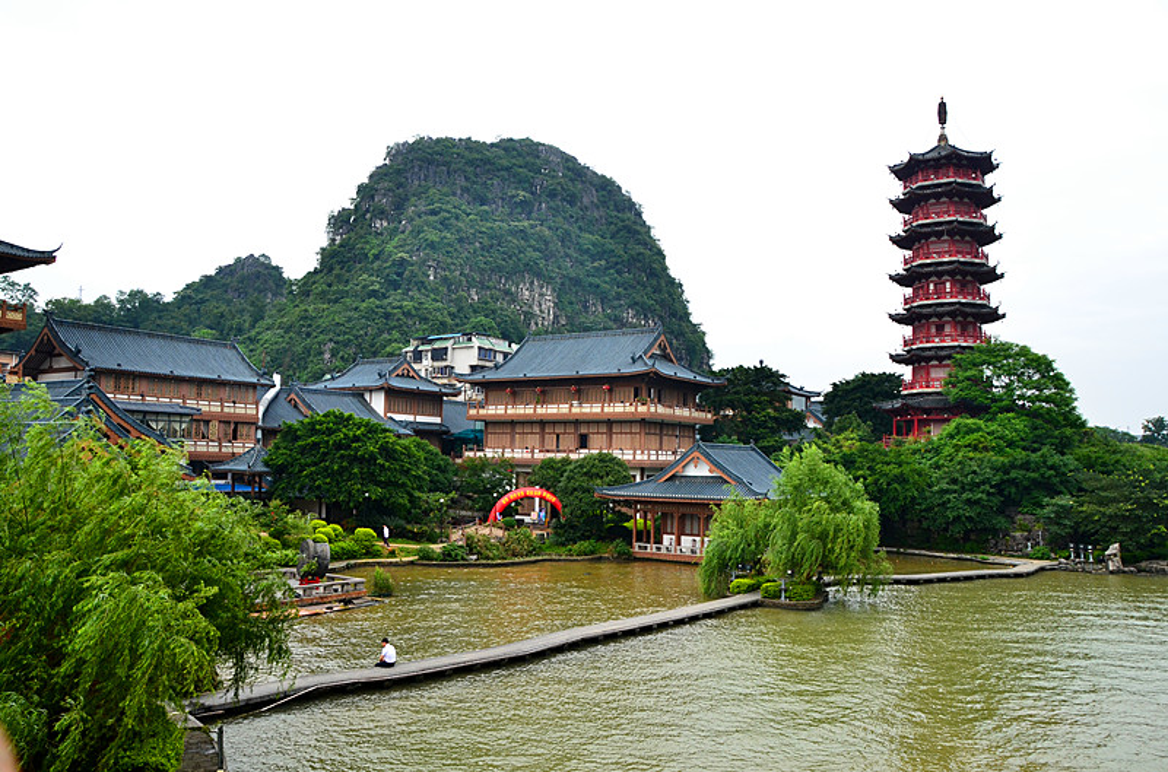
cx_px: 584
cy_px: 386
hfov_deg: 67.5
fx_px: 874
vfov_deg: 47.7
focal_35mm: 27
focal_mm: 18
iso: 400
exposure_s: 1/400
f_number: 8
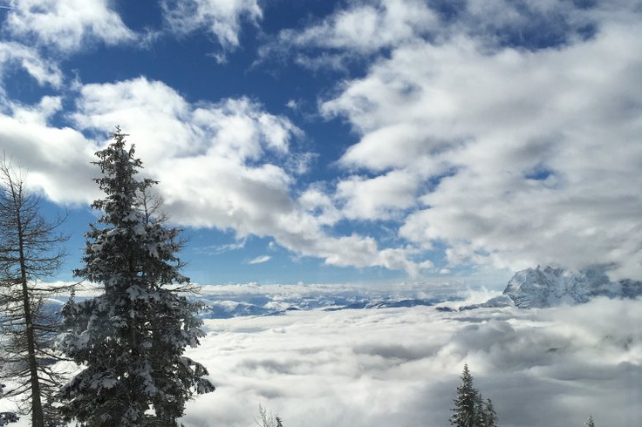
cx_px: 317
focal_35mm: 41
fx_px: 731
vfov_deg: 32.3
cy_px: 289
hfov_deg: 47.4
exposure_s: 1/5128
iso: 25
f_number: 2.2
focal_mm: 4.15
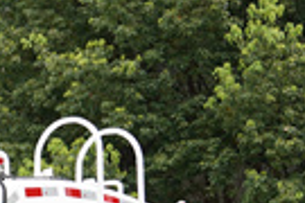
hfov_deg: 10.0
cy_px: 315
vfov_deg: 6.9
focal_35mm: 195
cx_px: -230
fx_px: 1652
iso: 100
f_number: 3.2
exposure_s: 1/800
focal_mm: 33
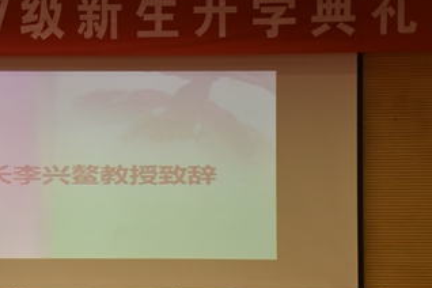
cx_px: 57
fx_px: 1428
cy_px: 208
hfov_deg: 17.0
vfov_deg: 11.5
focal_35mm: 119
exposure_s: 1/60
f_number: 4.5
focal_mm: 42
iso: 1000
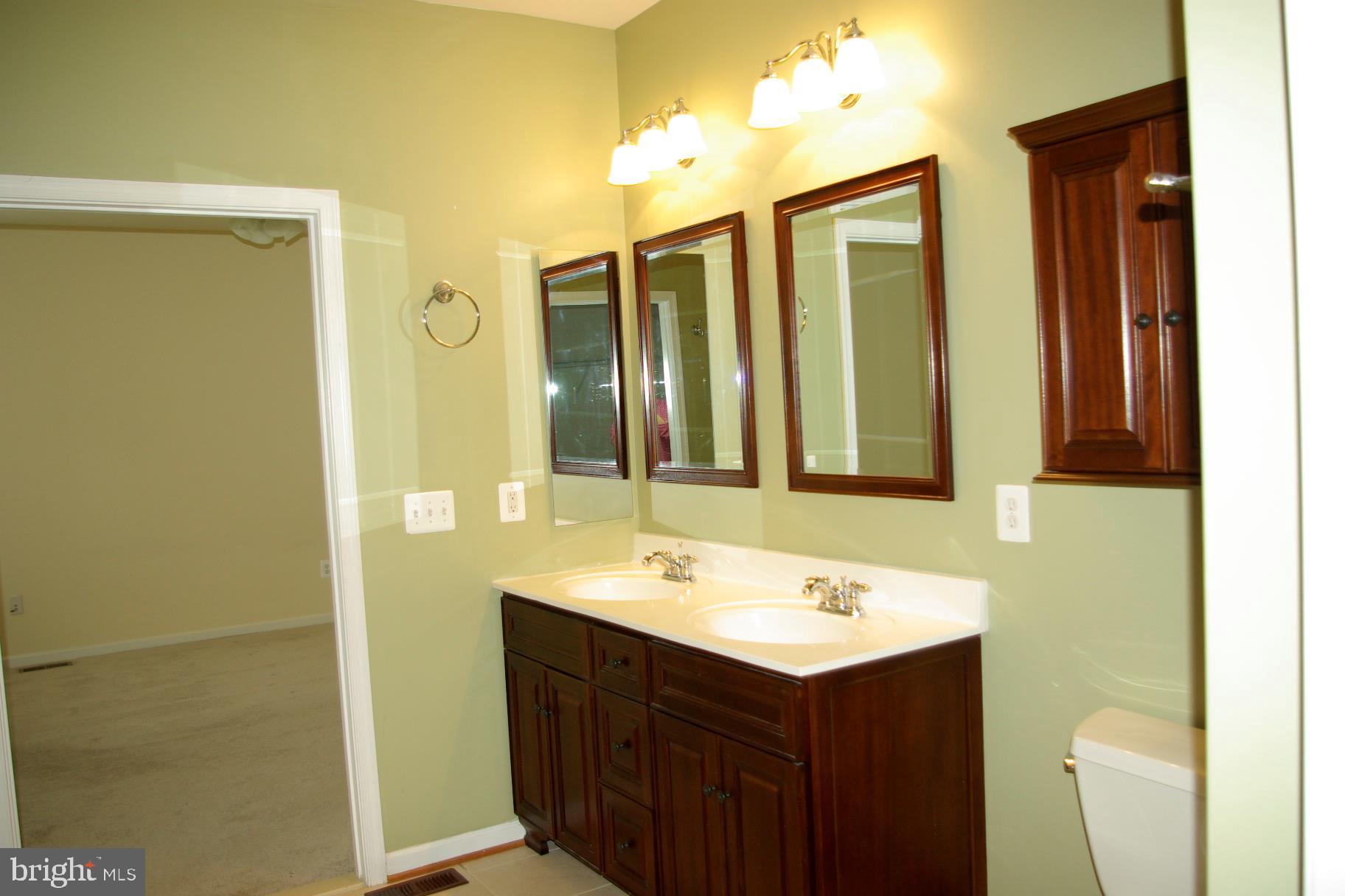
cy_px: 448
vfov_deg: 47.9
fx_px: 1009
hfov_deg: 67.4
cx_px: 672
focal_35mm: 27
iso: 200
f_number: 4
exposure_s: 1/30
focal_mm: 18
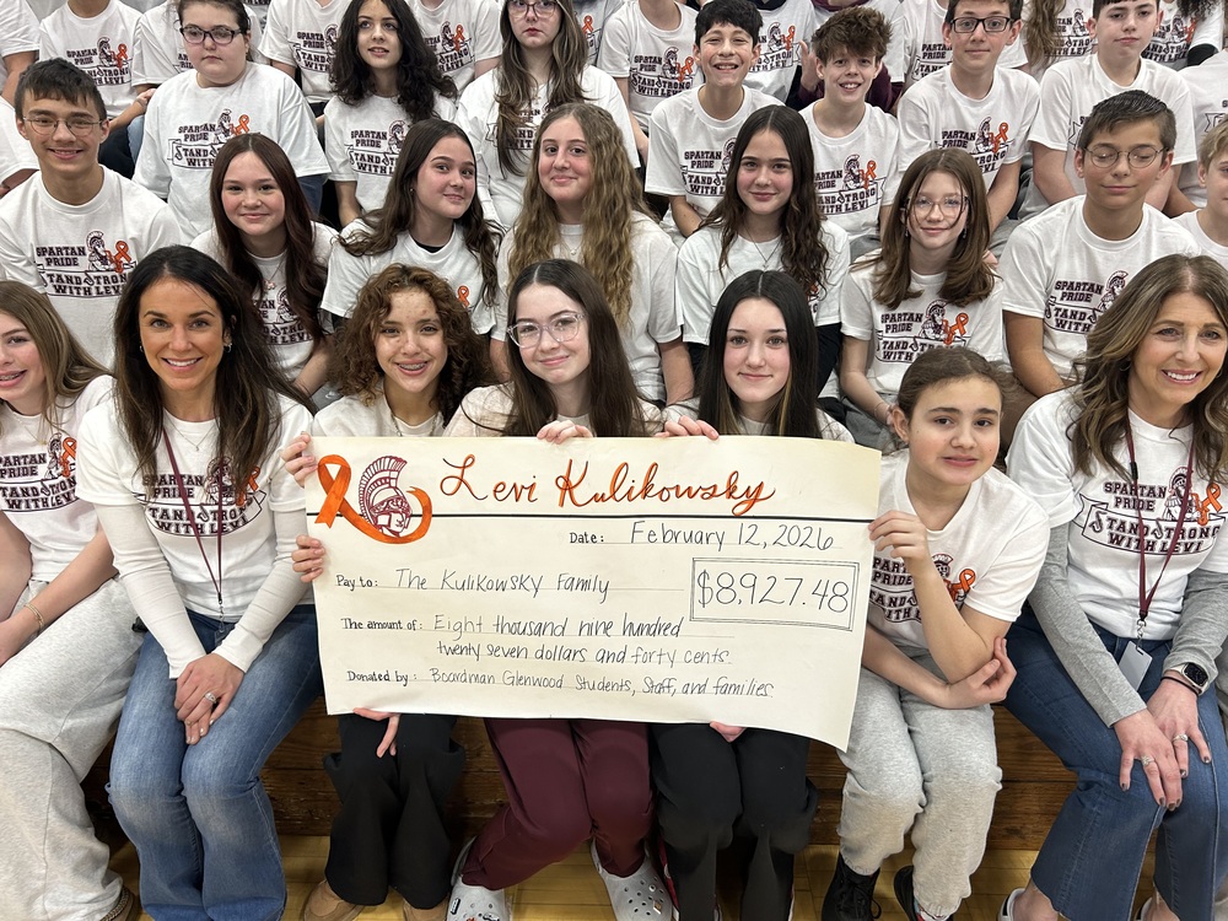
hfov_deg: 67.3
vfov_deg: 53.1
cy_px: 460
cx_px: 614
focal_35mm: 26
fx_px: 922
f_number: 1.5
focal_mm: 5.7
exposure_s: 1/60
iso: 125
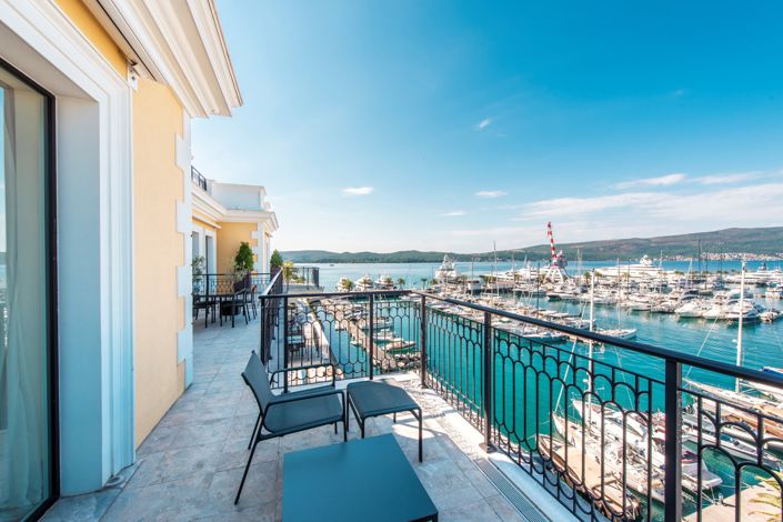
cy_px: 261
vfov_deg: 81.2
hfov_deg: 104.3
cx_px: 392
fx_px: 304
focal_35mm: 14
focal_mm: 14
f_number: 10
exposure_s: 1/100
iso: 50
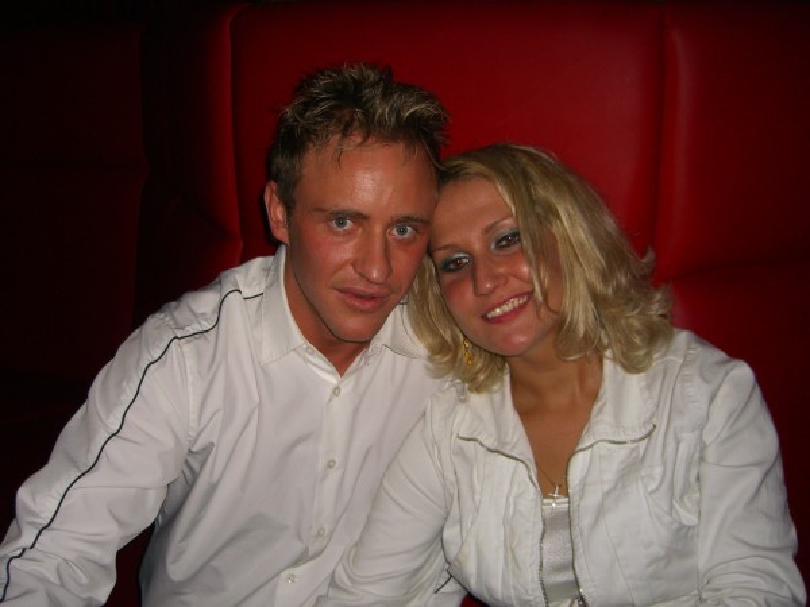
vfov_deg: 37.7
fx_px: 889
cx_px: 405
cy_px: 304
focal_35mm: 38
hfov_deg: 49.0
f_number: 2.8
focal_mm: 7.9
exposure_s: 1/60
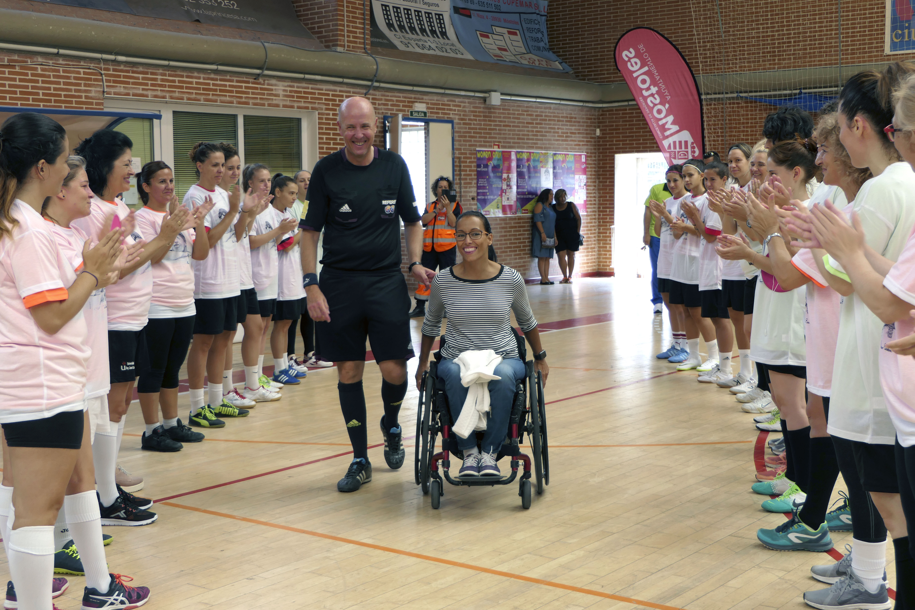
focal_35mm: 48
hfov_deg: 41.1
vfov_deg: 28.1
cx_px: 458
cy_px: 305
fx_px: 1220
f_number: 3.5
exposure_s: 1/80
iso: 200
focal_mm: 17.5
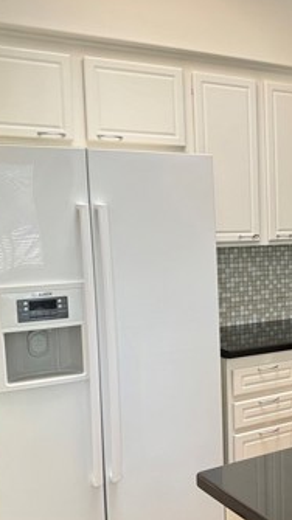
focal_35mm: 50
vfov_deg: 41.3
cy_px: 284
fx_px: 689
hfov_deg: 22.1
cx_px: 349
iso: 200
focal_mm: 6.76
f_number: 1.78
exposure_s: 1/66
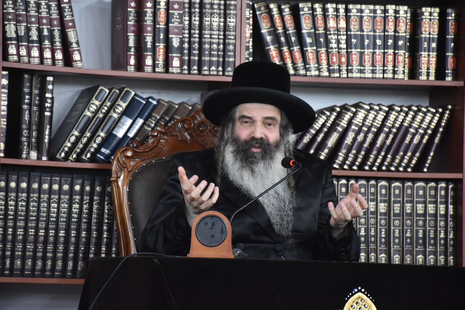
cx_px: 232
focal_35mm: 210
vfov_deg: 6.5
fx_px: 2712
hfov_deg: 9.8
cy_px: 155
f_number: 5.6
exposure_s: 1/100
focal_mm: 140
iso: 2000
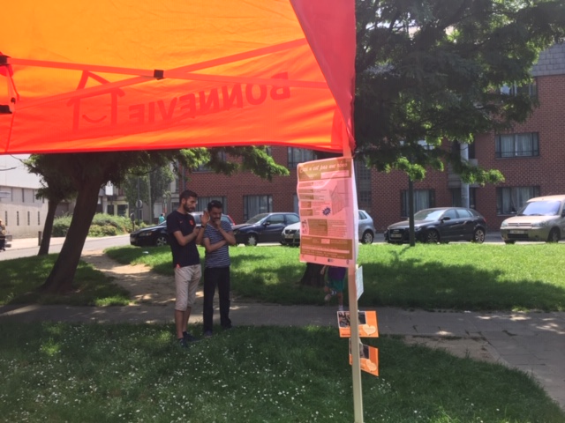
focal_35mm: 29
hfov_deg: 61.7
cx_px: 282
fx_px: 473
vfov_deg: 48.2
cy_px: 212
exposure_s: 1/487
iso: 25
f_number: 2.2
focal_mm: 4.15
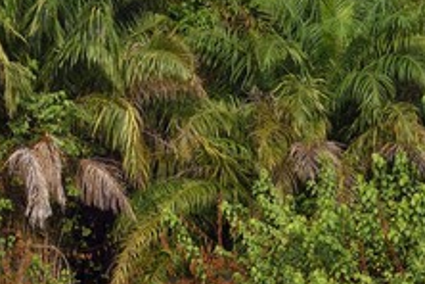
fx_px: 4474
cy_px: 244
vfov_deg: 3.6
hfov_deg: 5.4
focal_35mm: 379
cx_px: 249
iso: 800
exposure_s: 1/1000
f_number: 8
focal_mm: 200
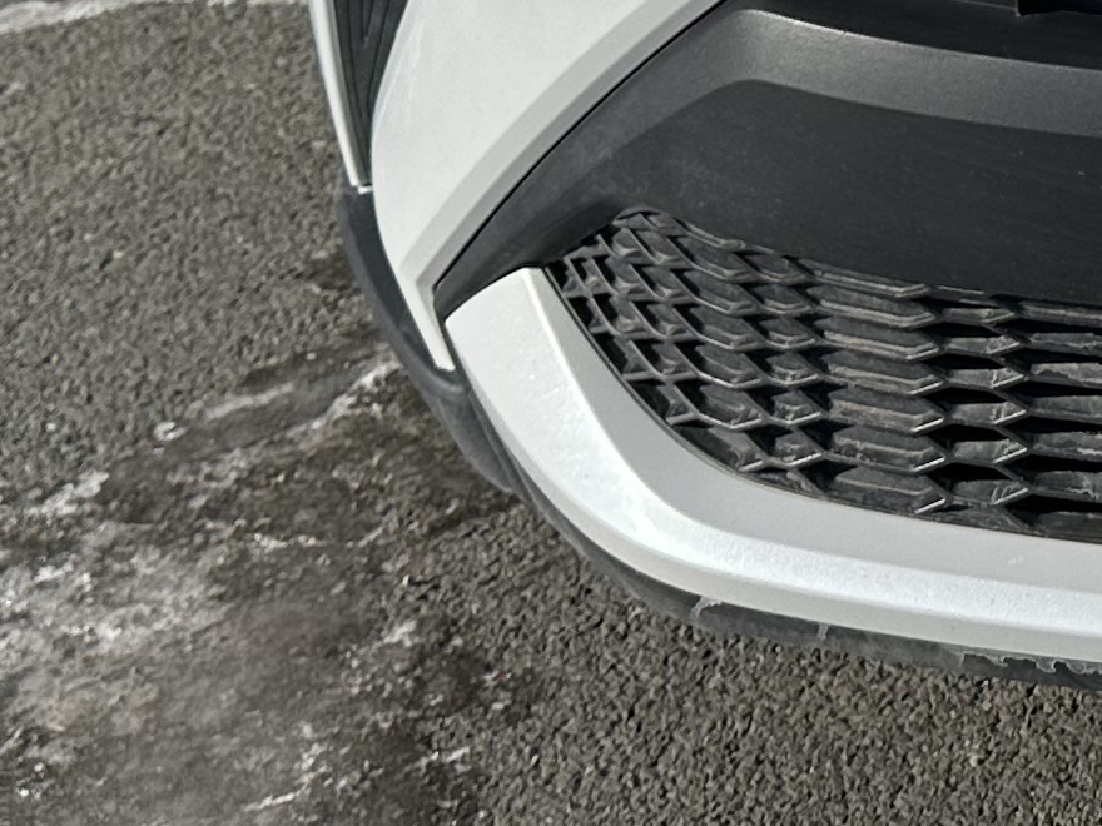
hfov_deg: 16.1
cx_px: 1729
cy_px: -536
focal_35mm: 110
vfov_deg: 12.6
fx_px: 3502
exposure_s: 1/8197
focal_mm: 6.86
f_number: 1.78
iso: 80
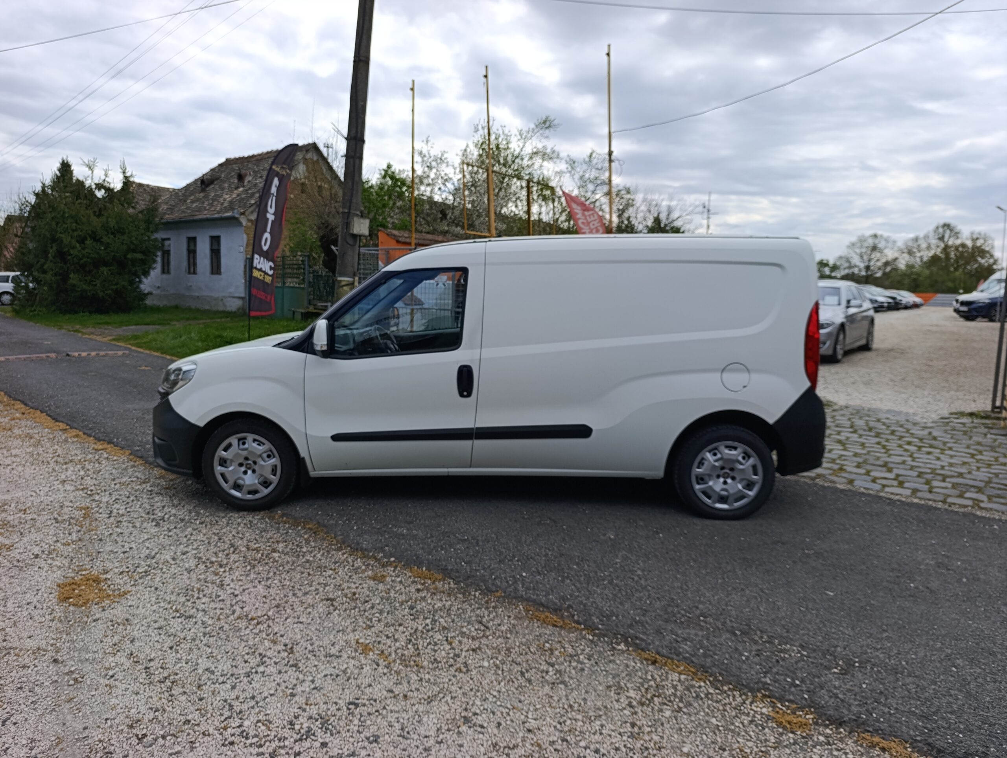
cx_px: 504
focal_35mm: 23
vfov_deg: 59.0
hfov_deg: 73.8
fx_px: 670
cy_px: 379
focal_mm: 6.14
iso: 50
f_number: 1.6
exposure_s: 1/676
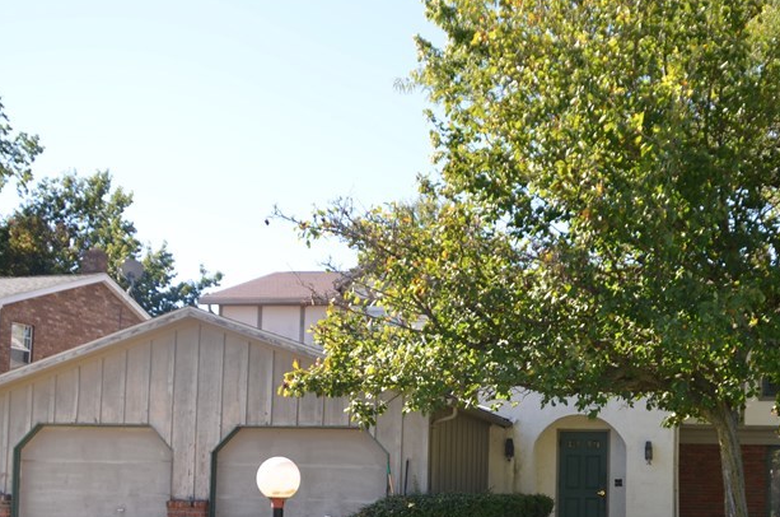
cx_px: 545
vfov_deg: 27.5
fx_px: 1038
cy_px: 402
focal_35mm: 48
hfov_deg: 40.5
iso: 100
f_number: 5.6
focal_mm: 18
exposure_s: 1/250
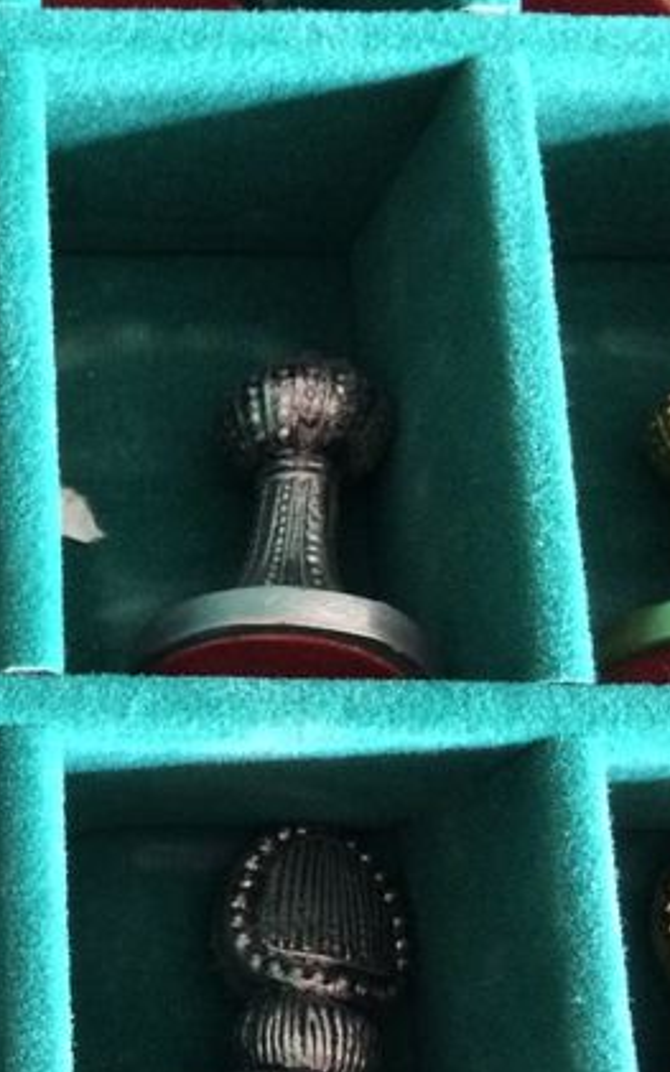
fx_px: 1987
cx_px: -403
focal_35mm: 68
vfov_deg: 29.9
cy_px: 735
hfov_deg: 16.9
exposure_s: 1/24
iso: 320
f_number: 2.2
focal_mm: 4.12
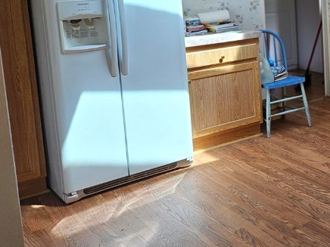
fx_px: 515
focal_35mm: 54
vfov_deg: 26.2
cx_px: 378
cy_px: 27
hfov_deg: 30.9
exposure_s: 1/207
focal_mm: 5.4
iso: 50
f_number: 1.8
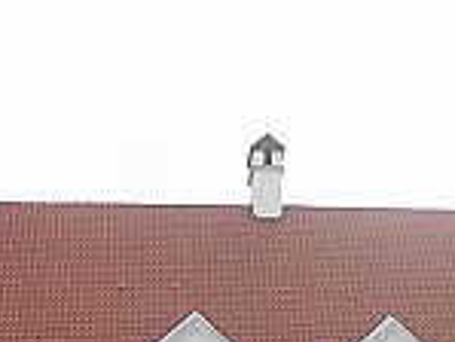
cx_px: 266
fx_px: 2473
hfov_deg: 10.5
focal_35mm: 188
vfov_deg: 7.5
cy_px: 763
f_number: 2.8
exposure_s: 1/500
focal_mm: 6.2
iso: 100
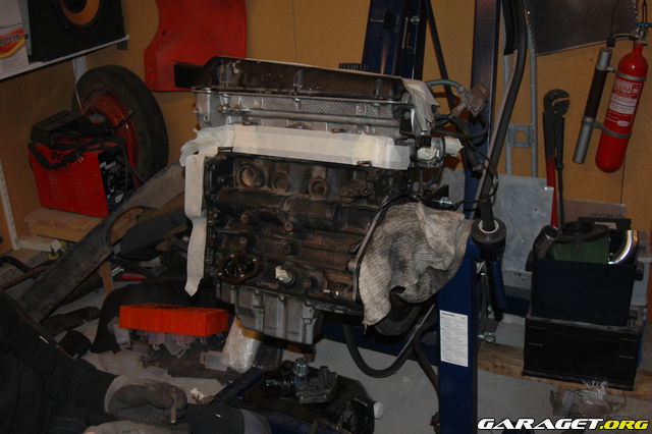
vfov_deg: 31.9
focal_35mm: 42
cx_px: 326
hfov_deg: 46.4
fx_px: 760
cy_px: 217
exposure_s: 1/60
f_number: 3.5
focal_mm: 28
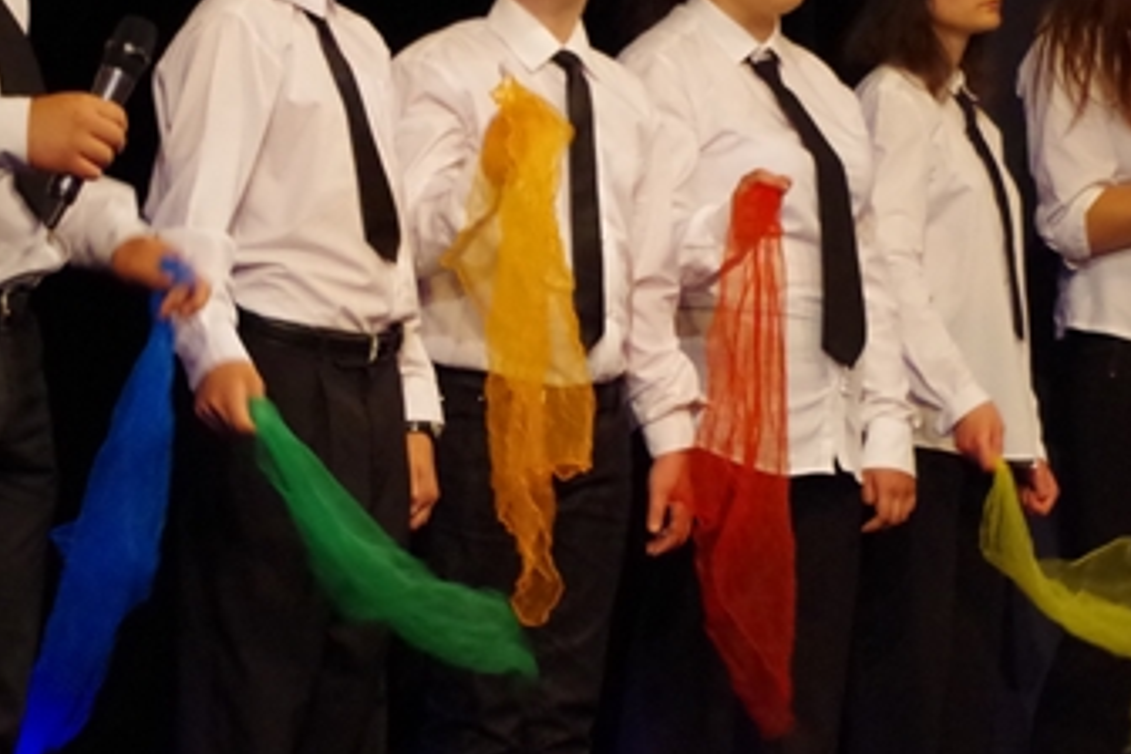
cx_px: 848
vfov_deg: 7.0
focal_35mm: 195
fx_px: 6126
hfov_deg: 10.5
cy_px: 185
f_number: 5.6
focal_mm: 55
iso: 3200
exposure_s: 1/100
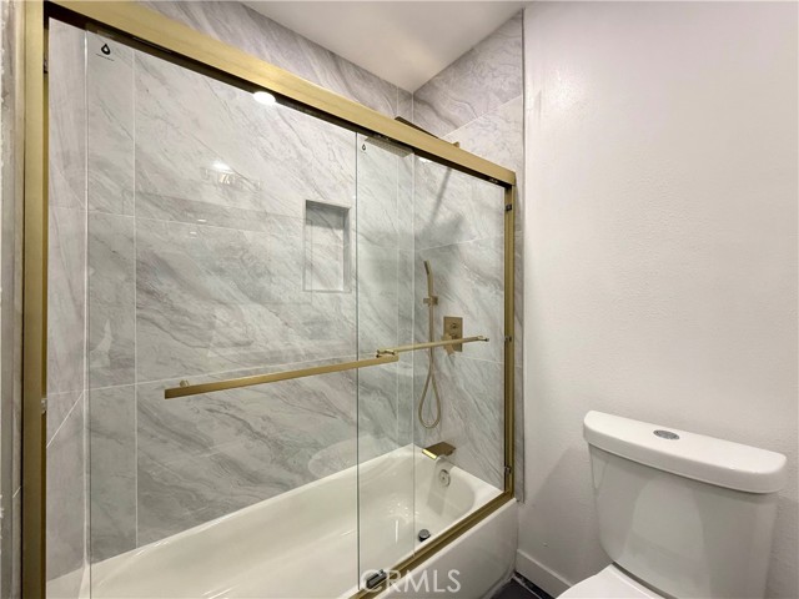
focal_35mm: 14
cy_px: 300
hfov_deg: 102.1
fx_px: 323
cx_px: 400
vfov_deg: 85.7
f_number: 2.2
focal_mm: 2.22
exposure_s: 1/120
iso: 320
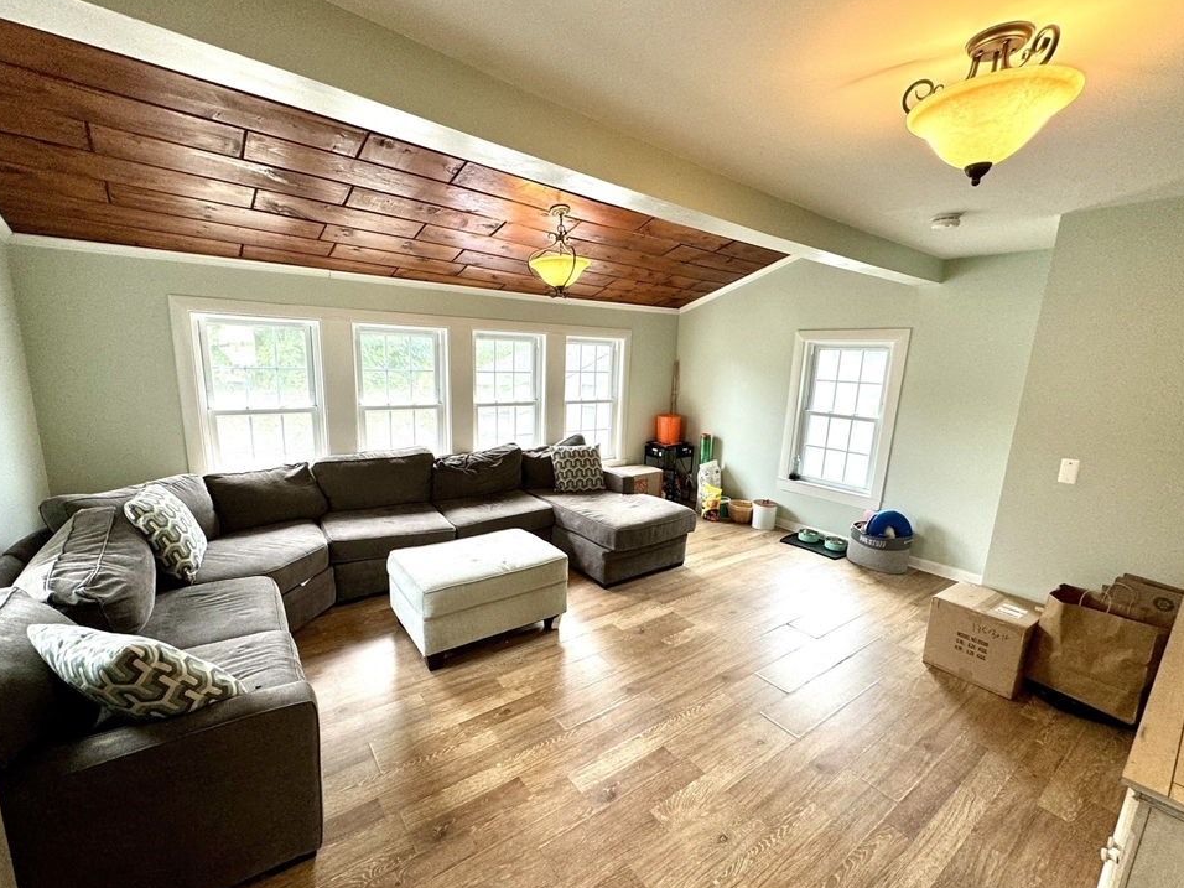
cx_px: 582
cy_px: 464
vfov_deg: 81.7
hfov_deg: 98.2
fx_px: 513
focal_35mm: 15
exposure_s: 1/120
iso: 125
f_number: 2.2
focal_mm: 2.22
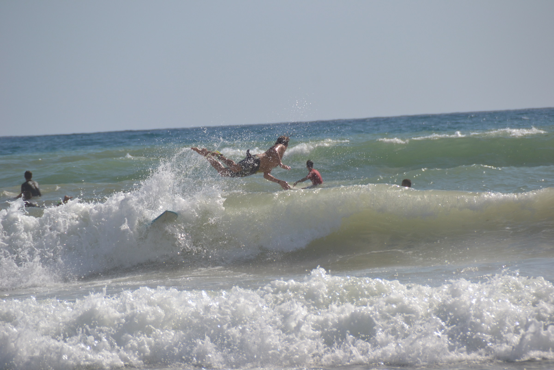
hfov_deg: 6.9
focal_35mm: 300
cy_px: 185
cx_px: 277
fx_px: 4616
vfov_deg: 4.6
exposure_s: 1/3200
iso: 400
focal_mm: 200
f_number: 7.1
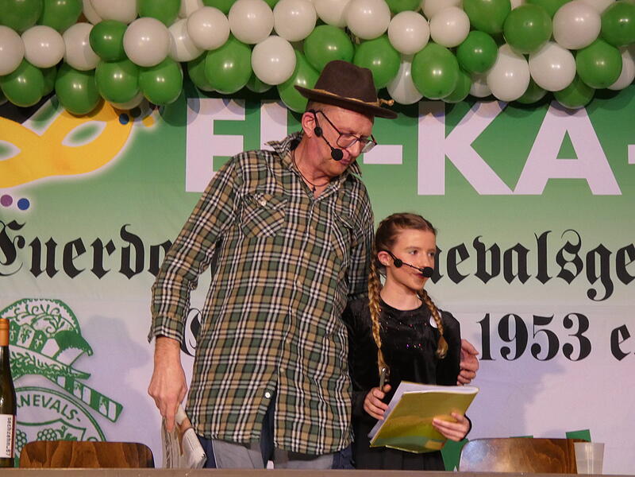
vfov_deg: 17.8
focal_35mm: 83
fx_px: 1523
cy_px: 238
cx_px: 318
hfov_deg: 23.6
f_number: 4.5
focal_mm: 14.8
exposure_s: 1/80
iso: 500
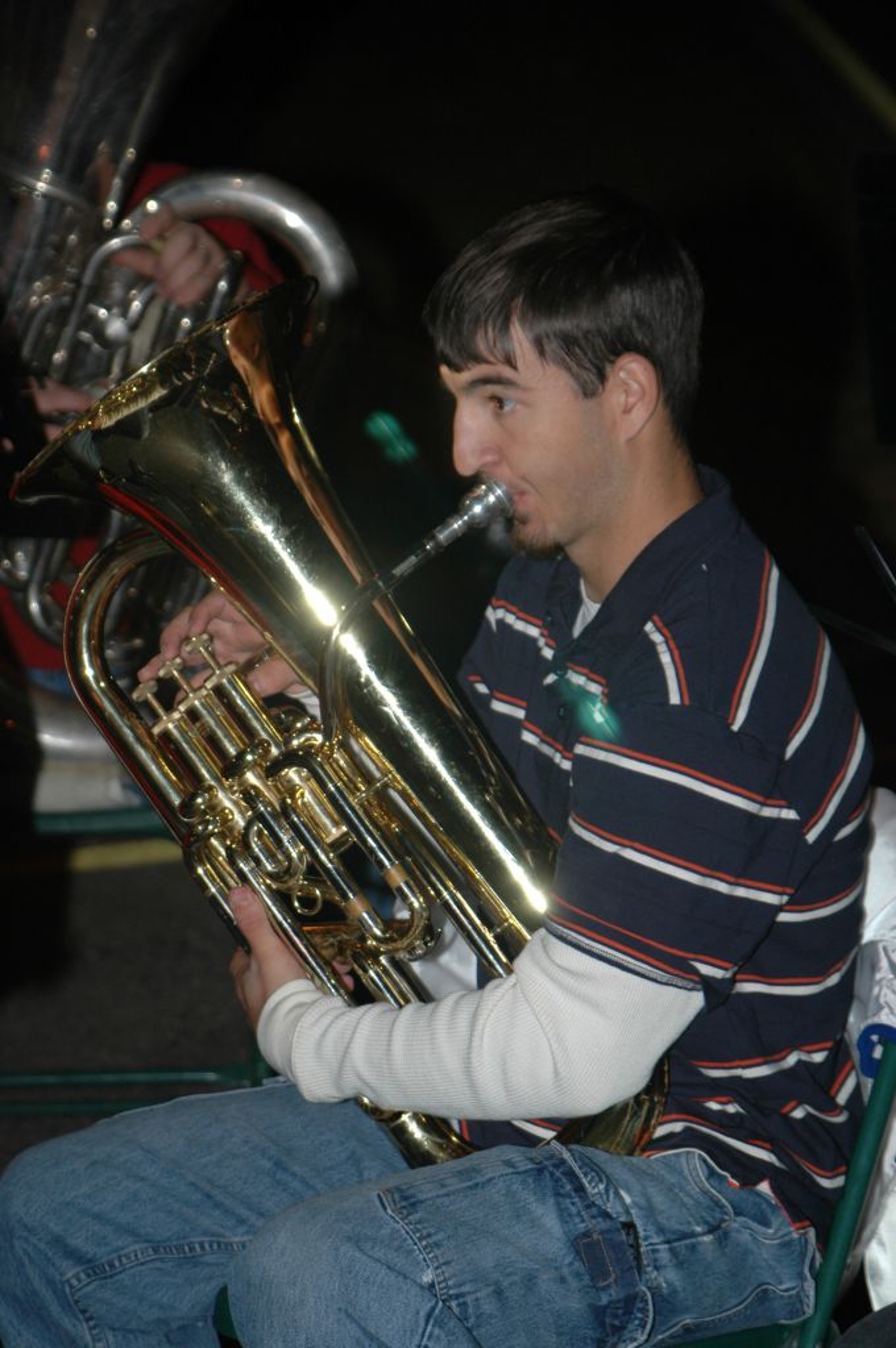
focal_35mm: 165
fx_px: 6176
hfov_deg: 8.3
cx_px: 448
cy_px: 674
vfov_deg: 12.5
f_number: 5.6
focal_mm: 110
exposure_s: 1/60
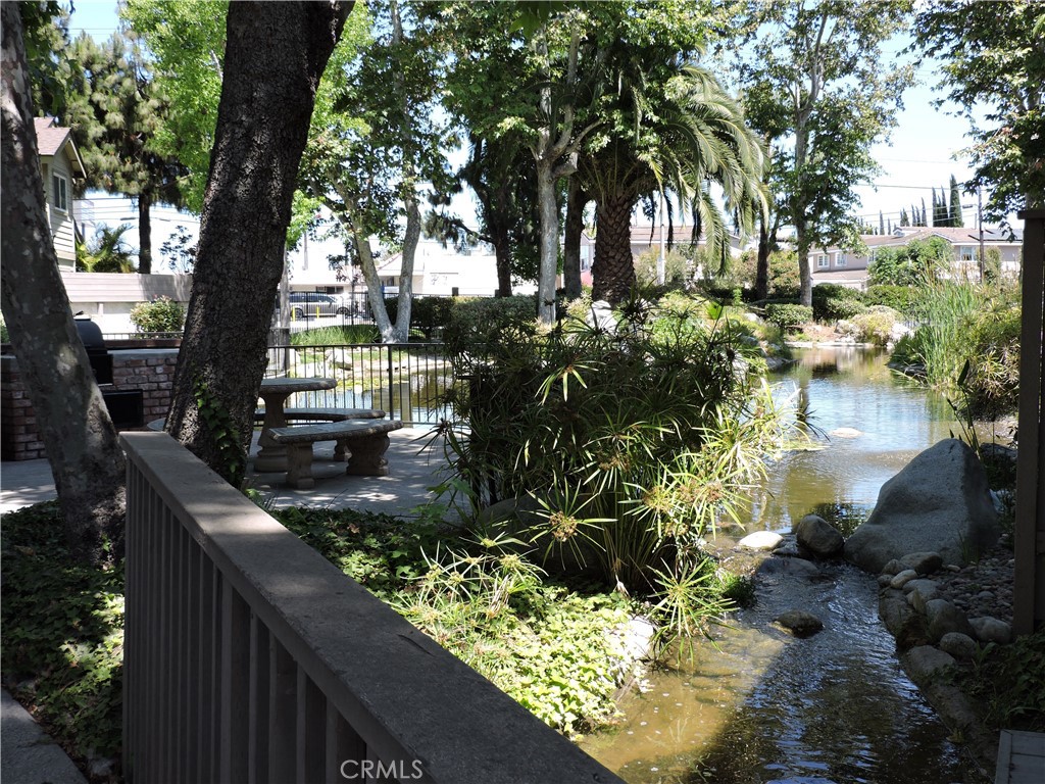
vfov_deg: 40.7
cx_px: 522
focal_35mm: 35
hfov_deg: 52.6
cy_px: 392
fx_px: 1057
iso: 100
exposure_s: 1/320
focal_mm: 6.2
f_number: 3.3
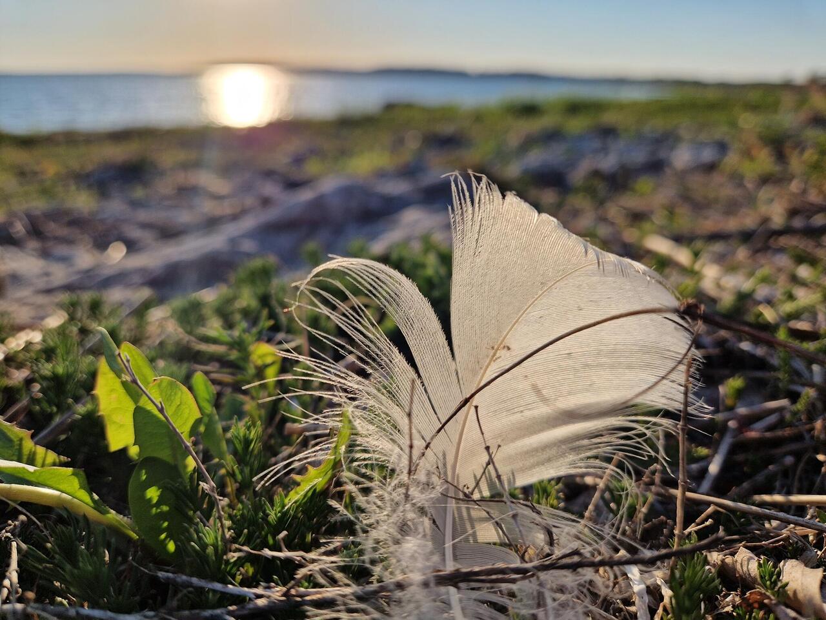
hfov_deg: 73.9
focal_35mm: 23
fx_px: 549
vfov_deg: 58.9
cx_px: 413
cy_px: 310
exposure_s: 1/2160
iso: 50
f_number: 1.8
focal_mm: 5.4
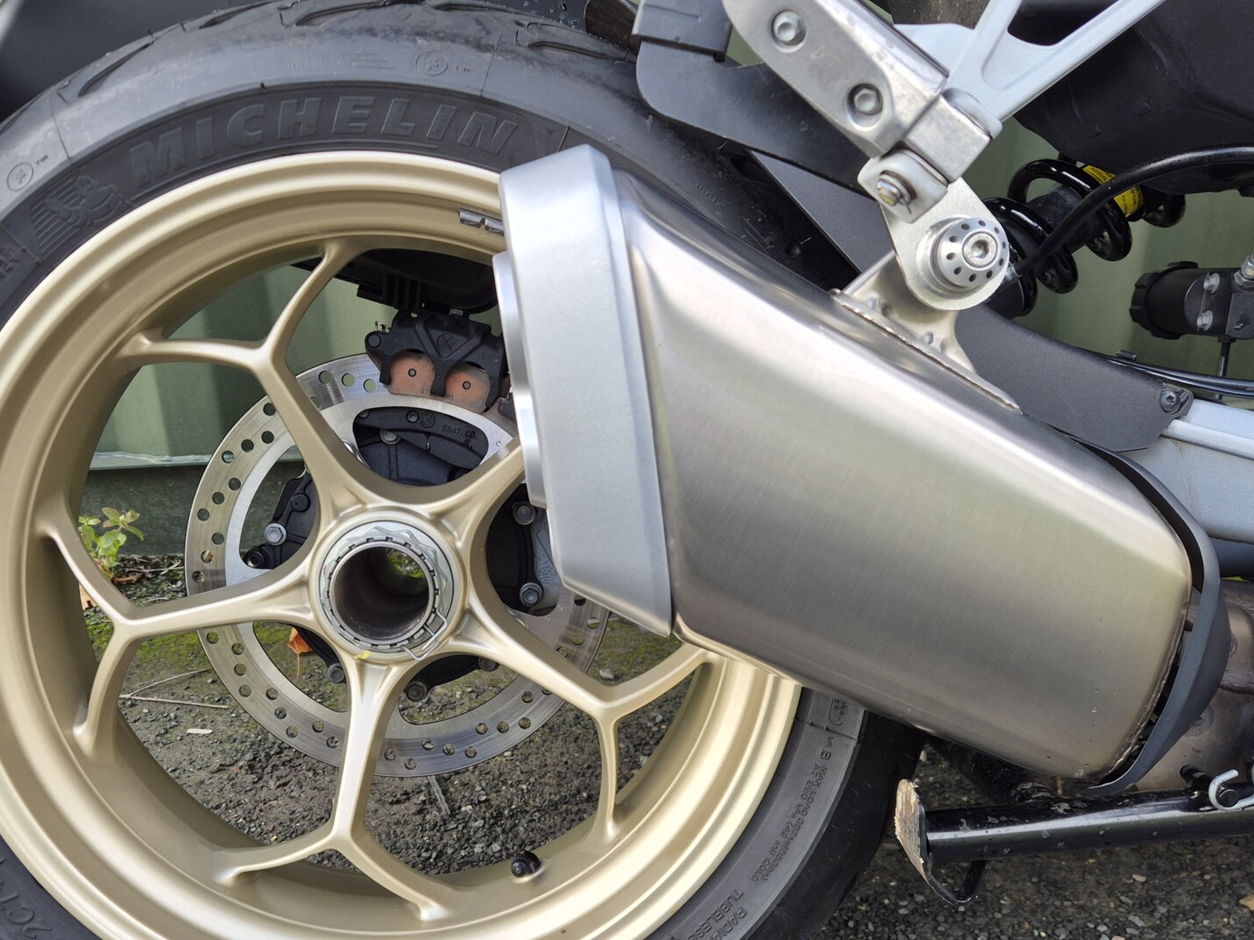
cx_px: 525
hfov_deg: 56.5
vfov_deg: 43.9
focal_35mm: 32
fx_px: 1159
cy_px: 576
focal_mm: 5.4
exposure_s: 1/180
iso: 40
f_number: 1.8
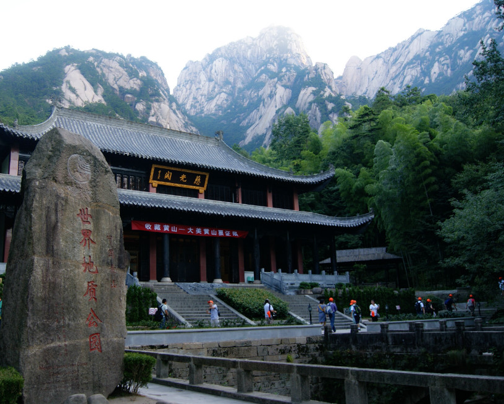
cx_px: 201
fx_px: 462
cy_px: 202
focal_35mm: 31
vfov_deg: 47.1
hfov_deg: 56.7
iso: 100
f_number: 4.5
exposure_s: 1/40
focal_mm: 18
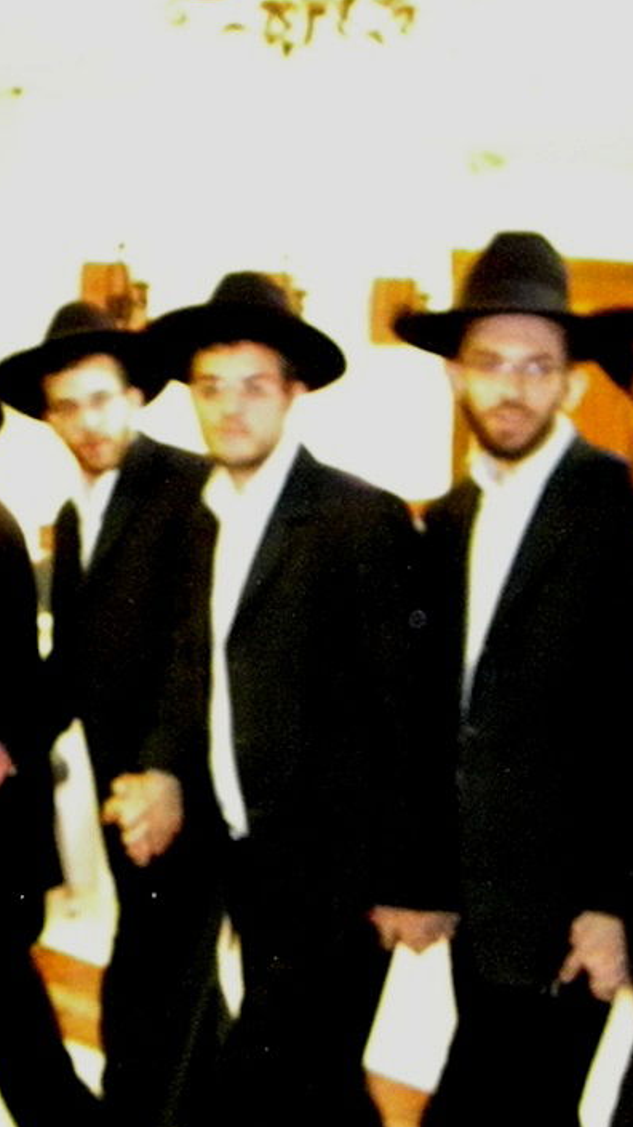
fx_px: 1703
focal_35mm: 57
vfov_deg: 36.6
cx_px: 62
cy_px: 521
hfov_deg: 20.6
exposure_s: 1/30
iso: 3200
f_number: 3.7
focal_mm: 6.4
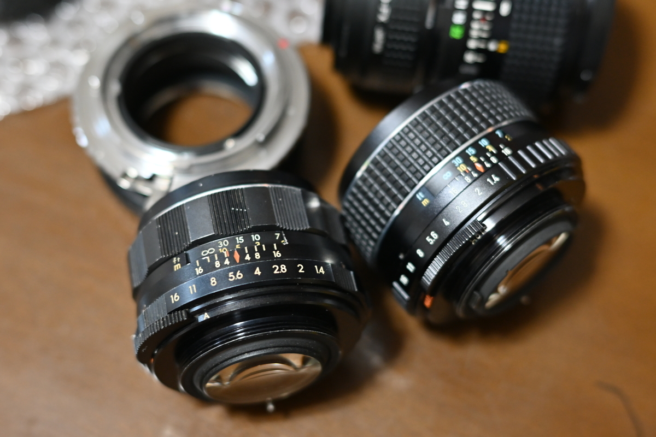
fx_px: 1093
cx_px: 328
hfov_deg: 33.4
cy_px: 218
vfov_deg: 22.6
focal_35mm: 60
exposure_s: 1/30
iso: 1000
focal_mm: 40
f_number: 2.8
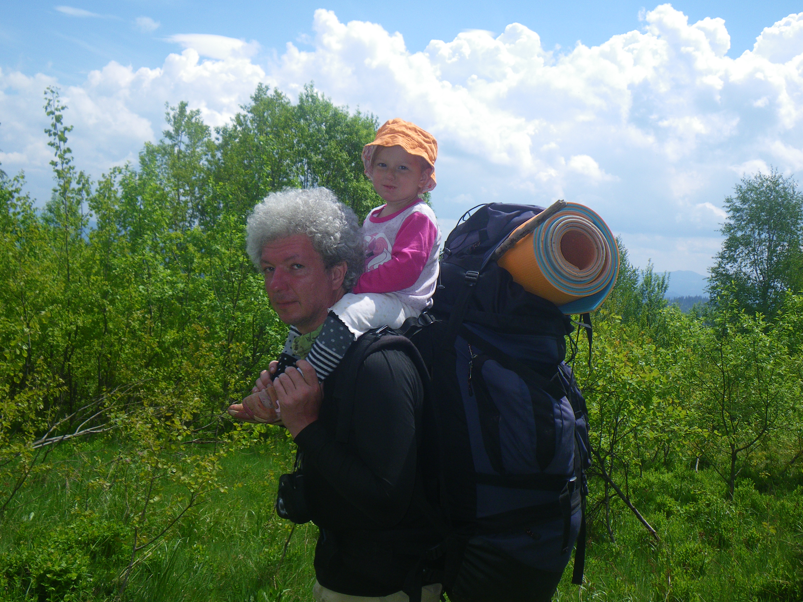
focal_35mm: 32
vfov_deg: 44.1
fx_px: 742
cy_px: 268
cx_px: 392
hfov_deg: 56.8
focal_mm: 5
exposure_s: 1/640
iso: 64
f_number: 4.2
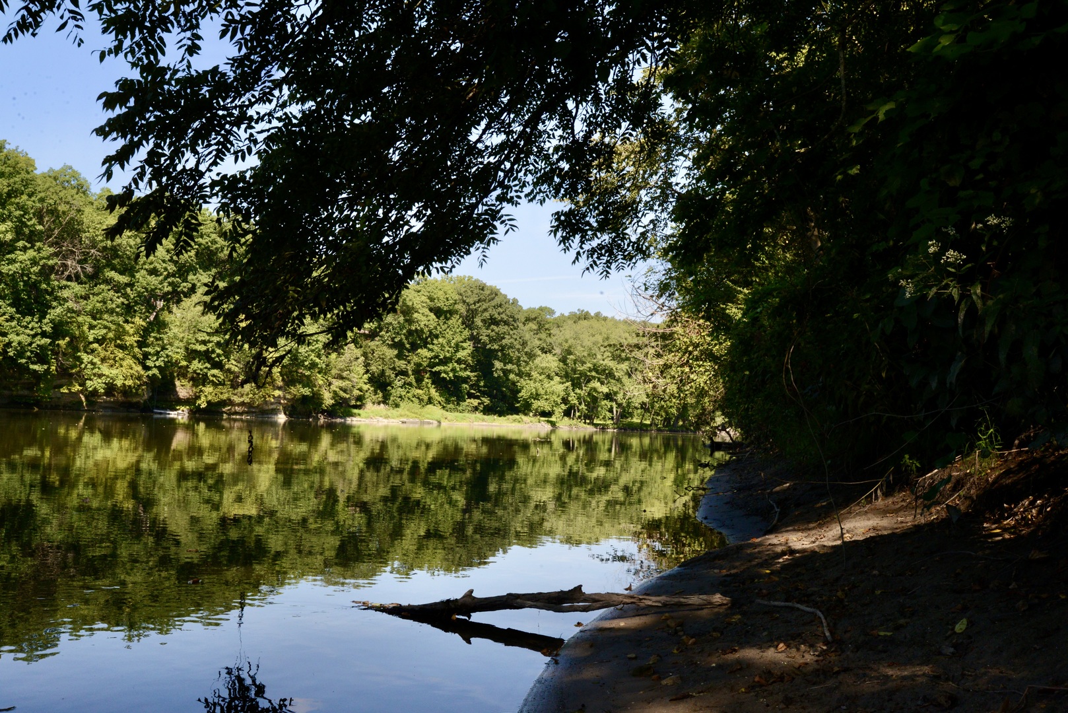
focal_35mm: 35
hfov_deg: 54.4
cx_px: 534
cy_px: 356
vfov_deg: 37.9
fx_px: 1039
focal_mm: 35
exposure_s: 1/320
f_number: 25
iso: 1600
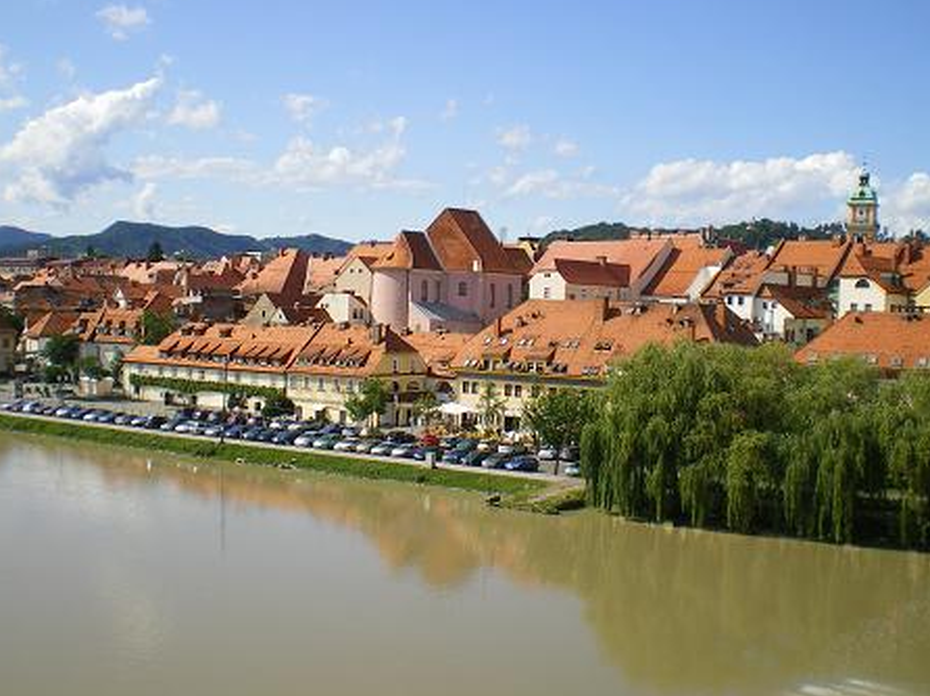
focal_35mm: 45
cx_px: 463
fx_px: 1208
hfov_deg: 42.1
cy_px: 379
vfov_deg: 32.1
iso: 64
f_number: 4.6
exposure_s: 1/400
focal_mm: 6.3
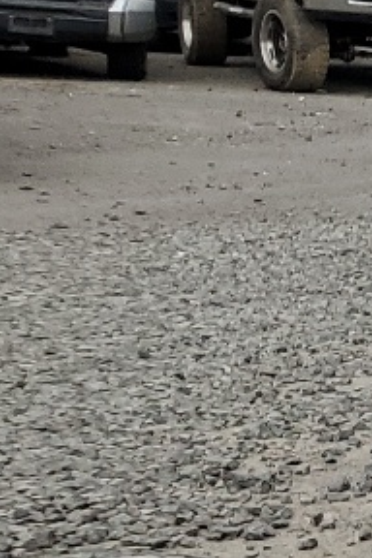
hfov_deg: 6.8
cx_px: 1540
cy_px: 459
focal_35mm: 150
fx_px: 2325
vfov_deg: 13.6
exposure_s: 1/1429
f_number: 1.5
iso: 50
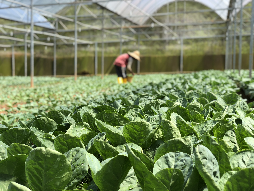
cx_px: 127
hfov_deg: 36.8
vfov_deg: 28.0
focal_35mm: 52
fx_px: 382
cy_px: 96
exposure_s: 1/444
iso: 16
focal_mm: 6
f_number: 2.4
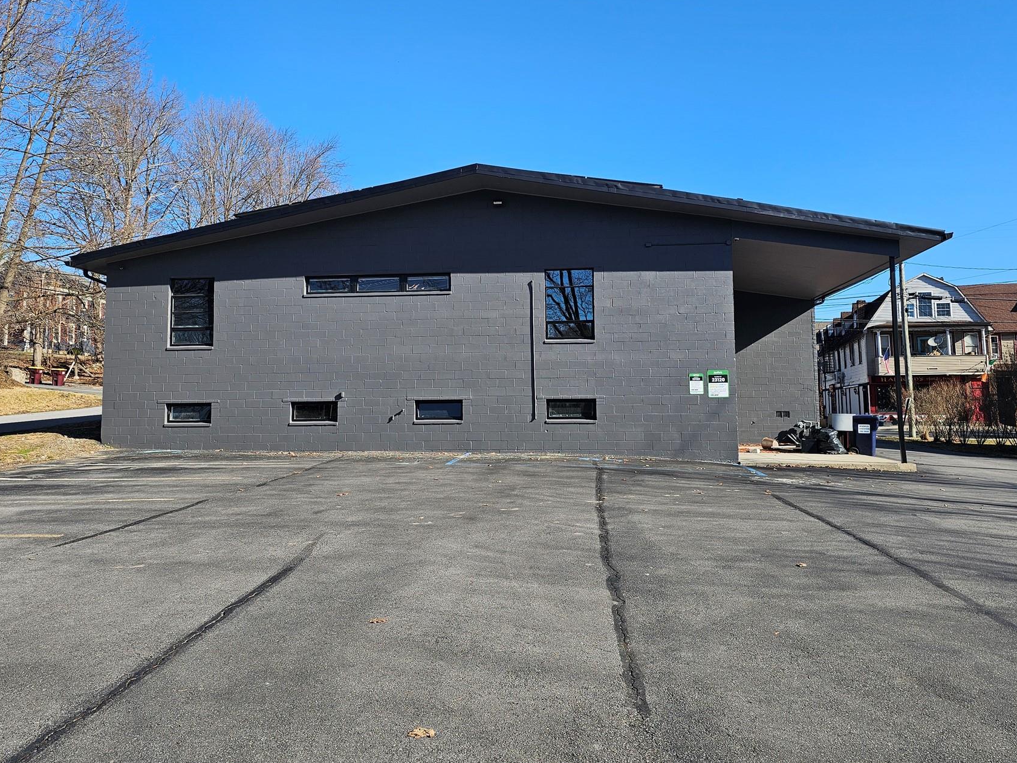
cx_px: 510
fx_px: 823
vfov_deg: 49.7
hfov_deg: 63.4
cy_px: 343
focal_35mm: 28
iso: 10
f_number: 1.7
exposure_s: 1/501
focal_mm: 6.3
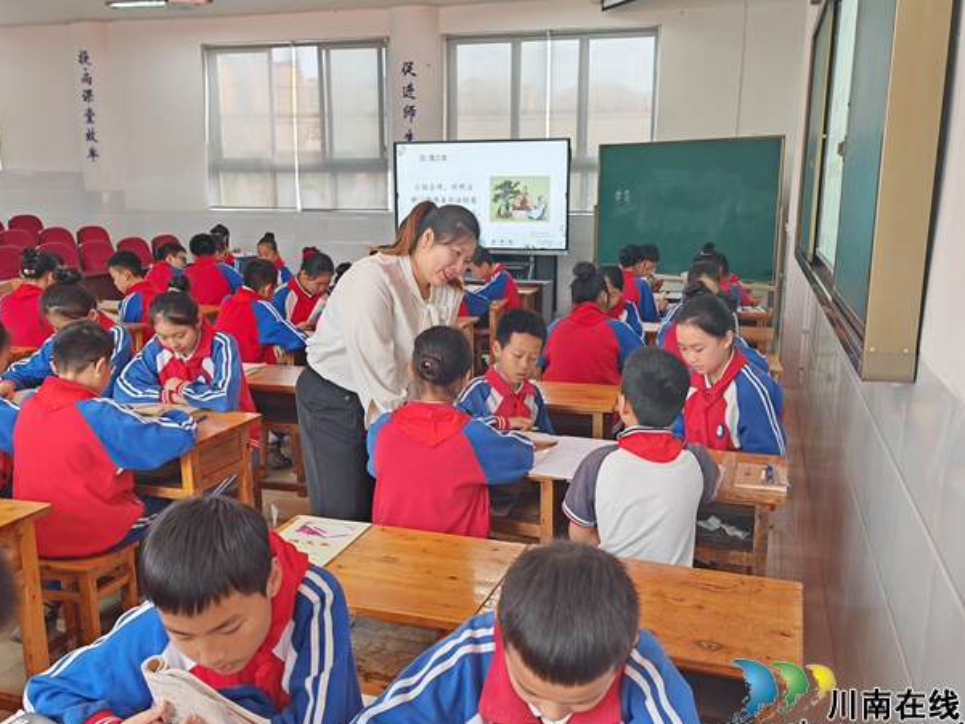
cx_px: 485
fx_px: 920
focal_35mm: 33
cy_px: 372
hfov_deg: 55.3
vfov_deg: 43.0
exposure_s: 1/100
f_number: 1.6
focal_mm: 7.62
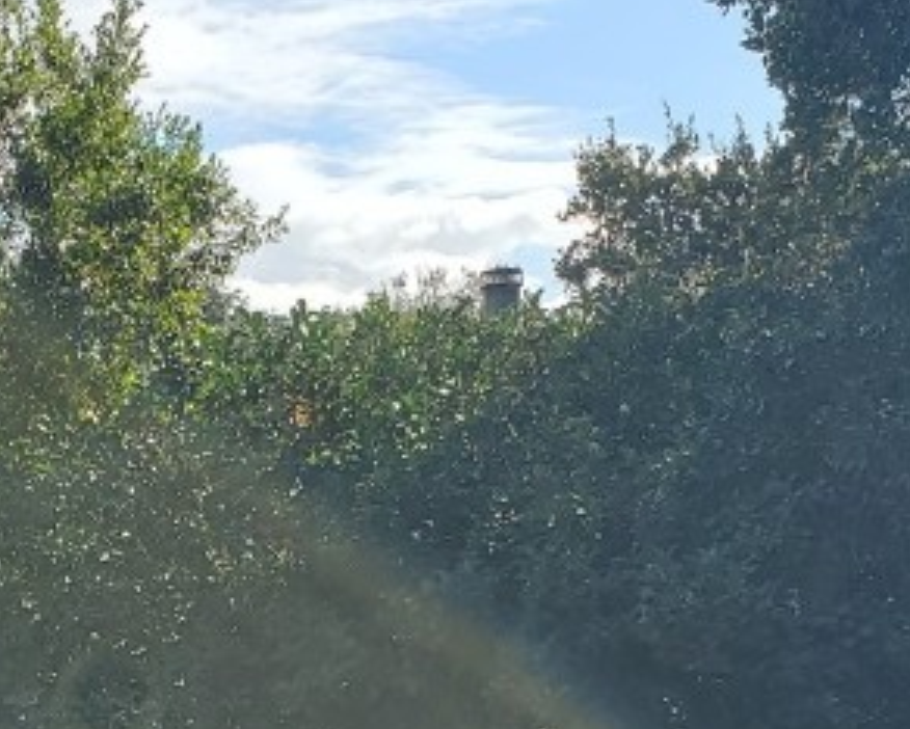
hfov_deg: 21.2
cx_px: 165
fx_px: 2399
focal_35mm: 89
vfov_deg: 16.6
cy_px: 872
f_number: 2.4
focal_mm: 4.3
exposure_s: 1/919
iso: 50
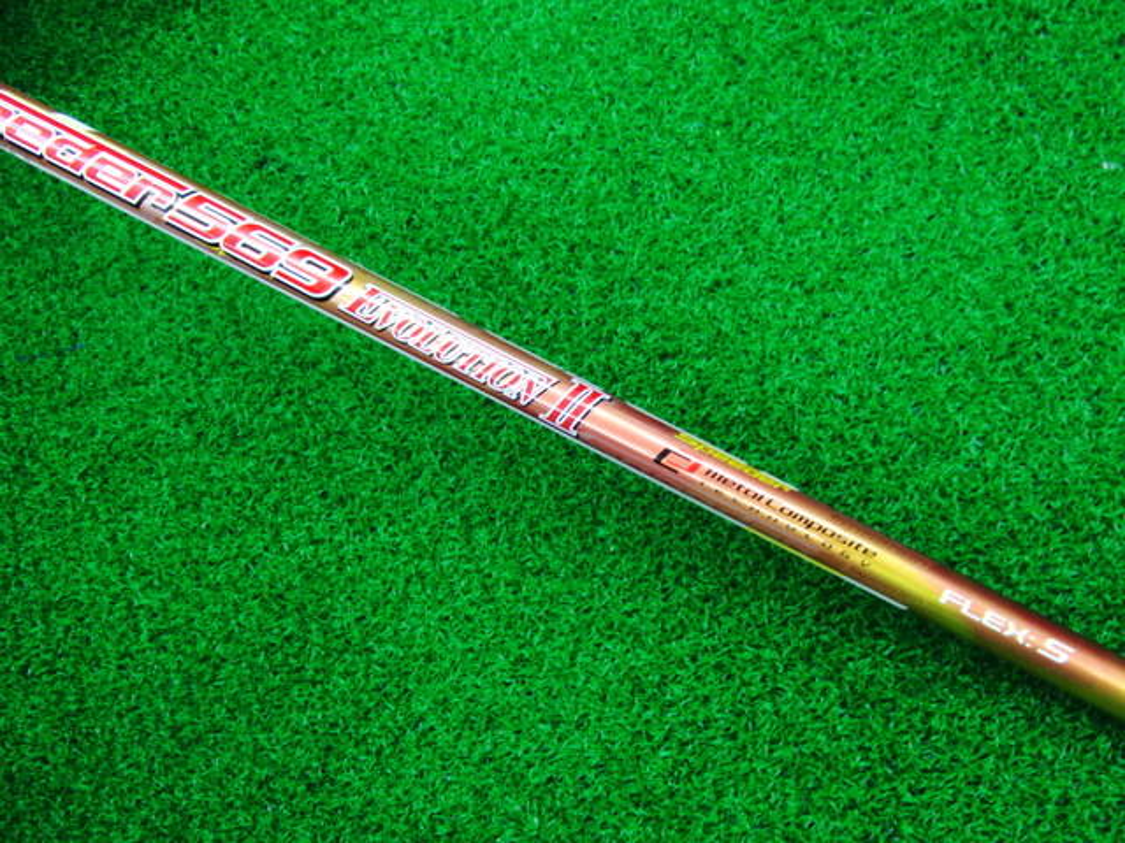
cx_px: 562
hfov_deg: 50.1
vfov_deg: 38.7
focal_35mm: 37
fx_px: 1202
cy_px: 422
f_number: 3.6
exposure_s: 1/30
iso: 400
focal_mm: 6.42
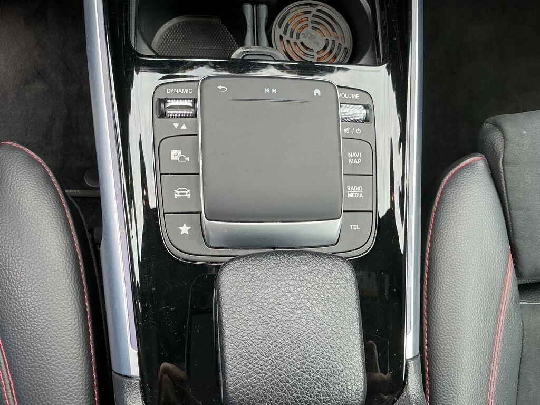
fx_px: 452
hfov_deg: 61.7
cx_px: 270
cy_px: 202
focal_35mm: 29
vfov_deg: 48.2
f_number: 1.8
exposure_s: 1/120
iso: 40
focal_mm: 3
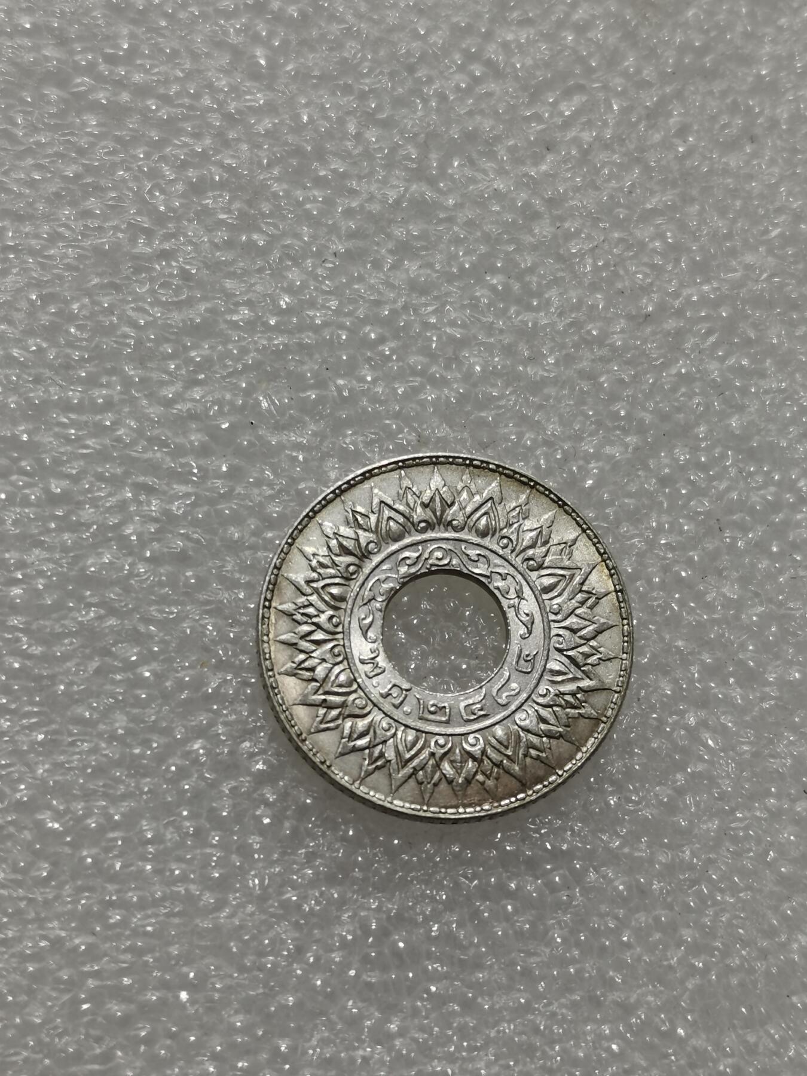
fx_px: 2207
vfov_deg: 27.4
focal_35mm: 71
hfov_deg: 20.7
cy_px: 538
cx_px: 404
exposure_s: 1/135
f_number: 1.8
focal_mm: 5.58
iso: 50
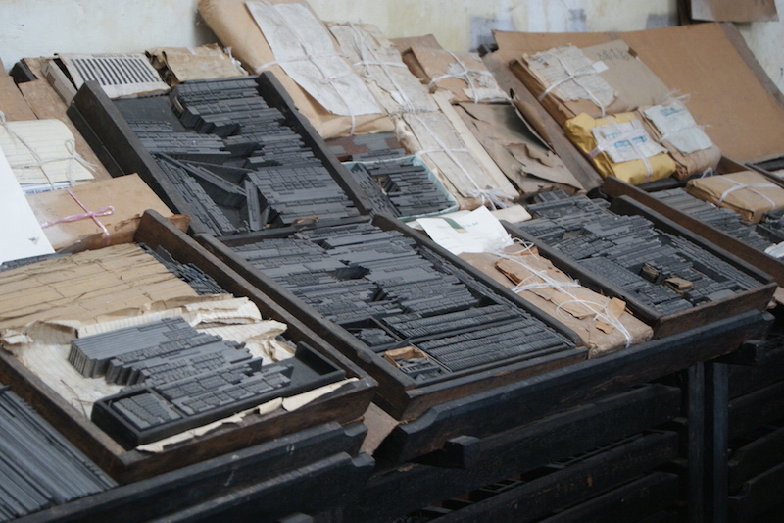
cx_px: 392
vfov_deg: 16.5
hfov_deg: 24.6
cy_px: 262
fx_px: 1796
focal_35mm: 82
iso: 400
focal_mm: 55
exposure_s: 1/60
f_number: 5.6
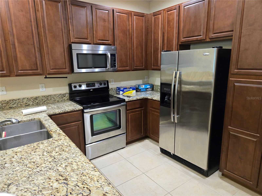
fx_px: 174
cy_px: 98
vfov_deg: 58.9
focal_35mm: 23
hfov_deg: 73.9
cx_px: 131
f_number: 1.8
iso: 800
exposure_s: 1/120
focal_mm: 5.4
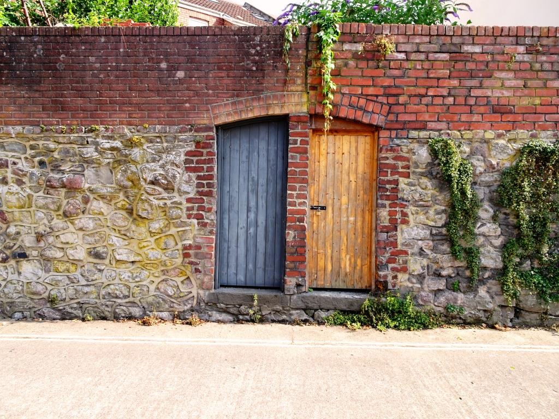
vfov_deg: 56.8
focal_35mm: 24
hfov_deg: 71.6
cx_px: 280
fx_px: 388
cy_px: 210
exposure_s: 1/200
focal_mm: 4.1
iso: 80
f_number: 3.5
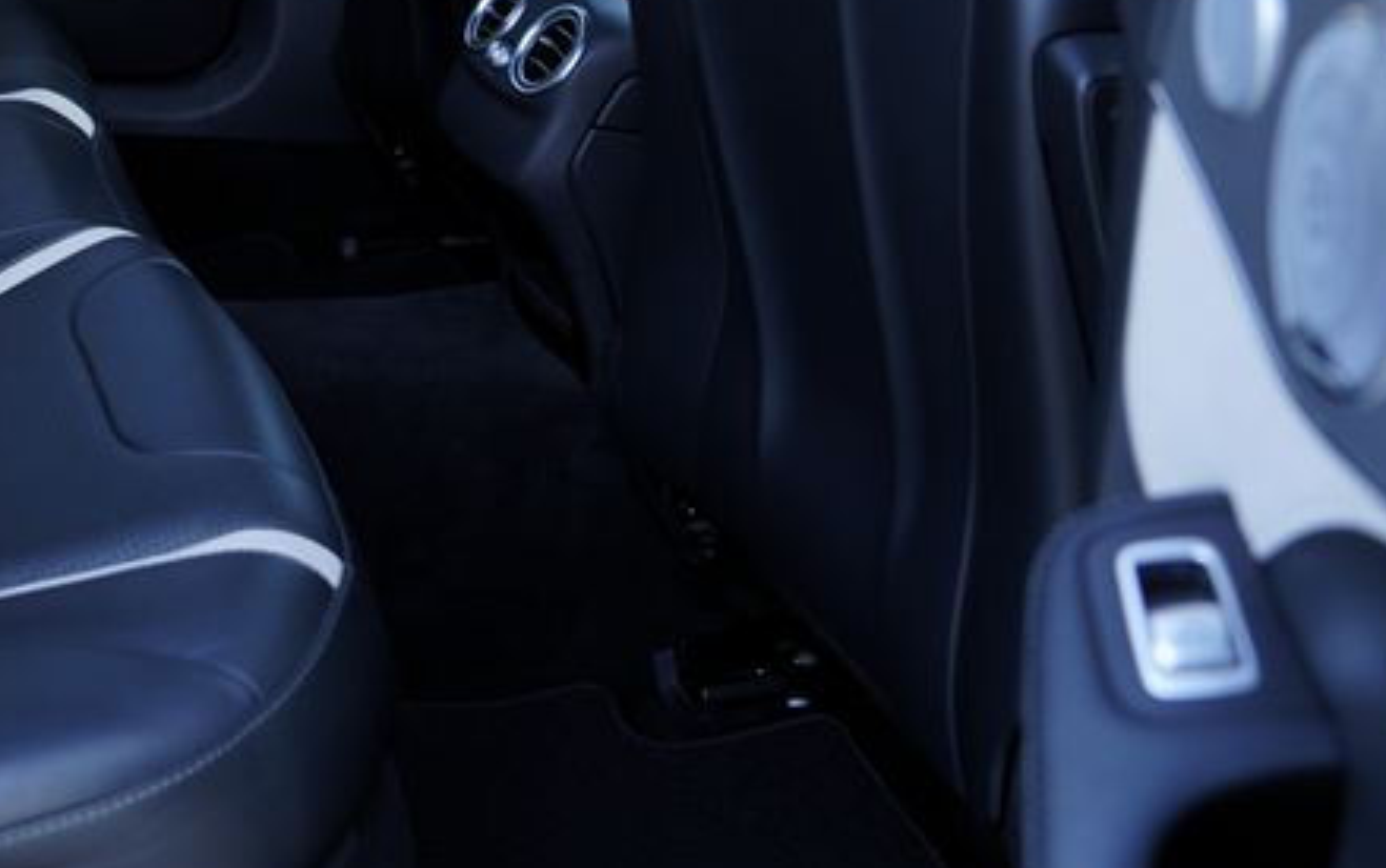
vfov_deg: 21.8
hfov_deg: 33.6
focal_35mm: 57
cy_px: -30
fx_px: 2154
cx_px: 117
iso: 100
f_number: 3.2
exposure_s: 1/40
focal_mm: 24
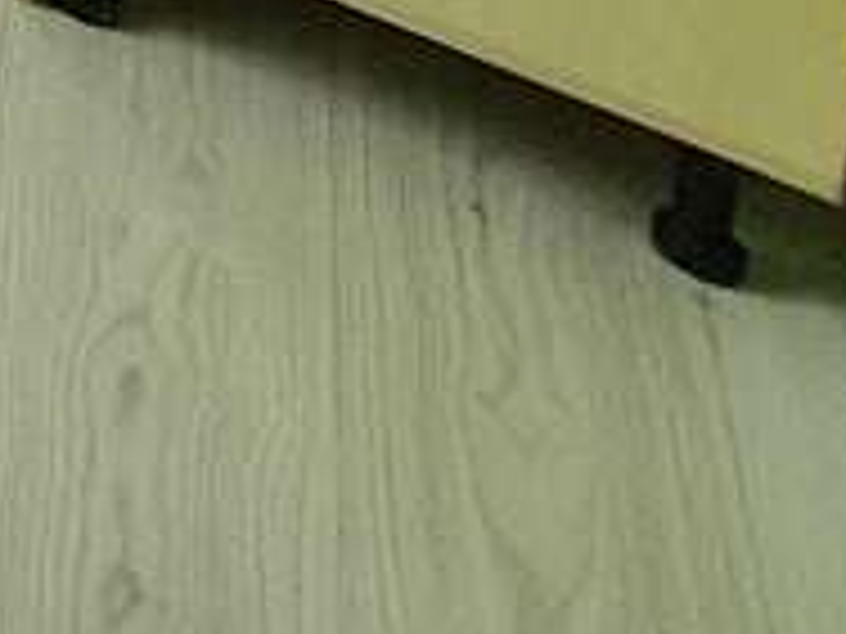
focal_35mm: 104
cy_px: -1756
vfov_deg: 8.6
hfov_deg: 10.3
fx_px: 2542
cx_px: -1940
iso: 50
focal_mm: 1.8
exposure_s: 1/100
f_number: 2.2
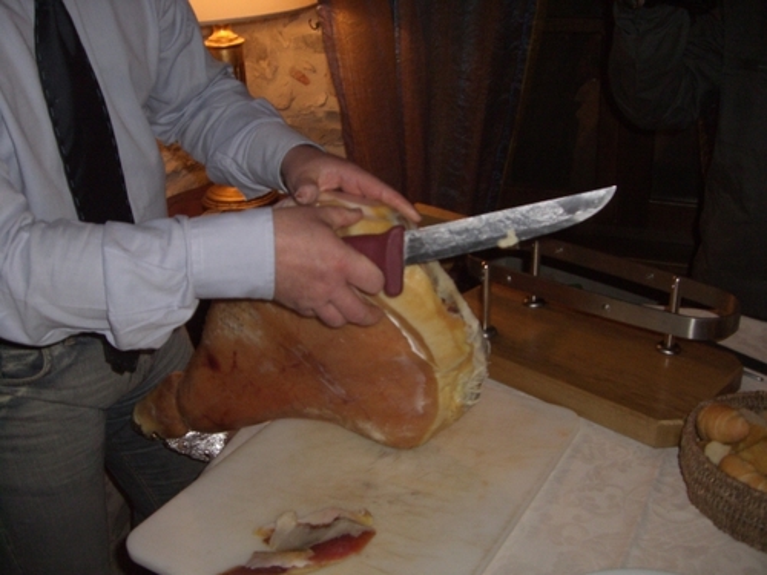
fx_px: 842
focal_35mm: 38
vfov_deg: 37.7
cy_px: 288
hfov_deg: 49.0
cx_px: 384
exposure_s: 1/60
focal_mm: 6.2
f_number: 2.7
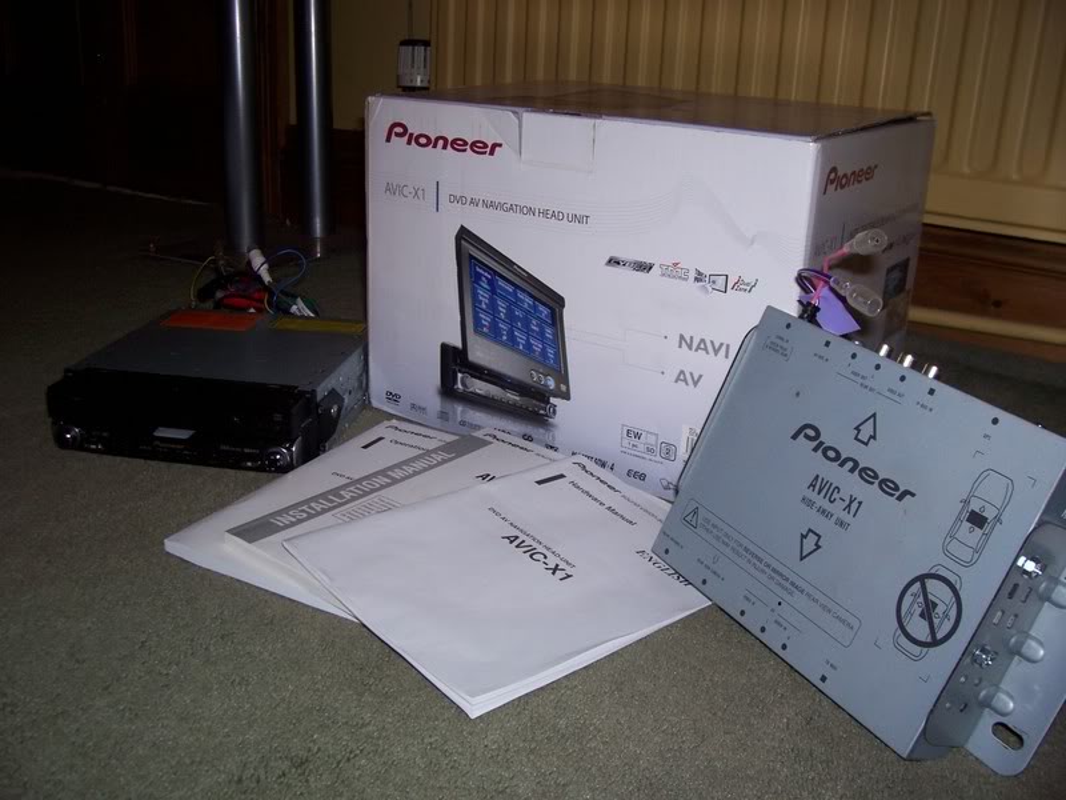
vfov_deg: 41.8
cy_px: 400
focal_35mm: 34
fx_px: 1047
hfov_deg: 54.0
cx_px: 533
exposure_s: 1/64
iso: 80
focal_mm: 5.6
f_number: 2.7
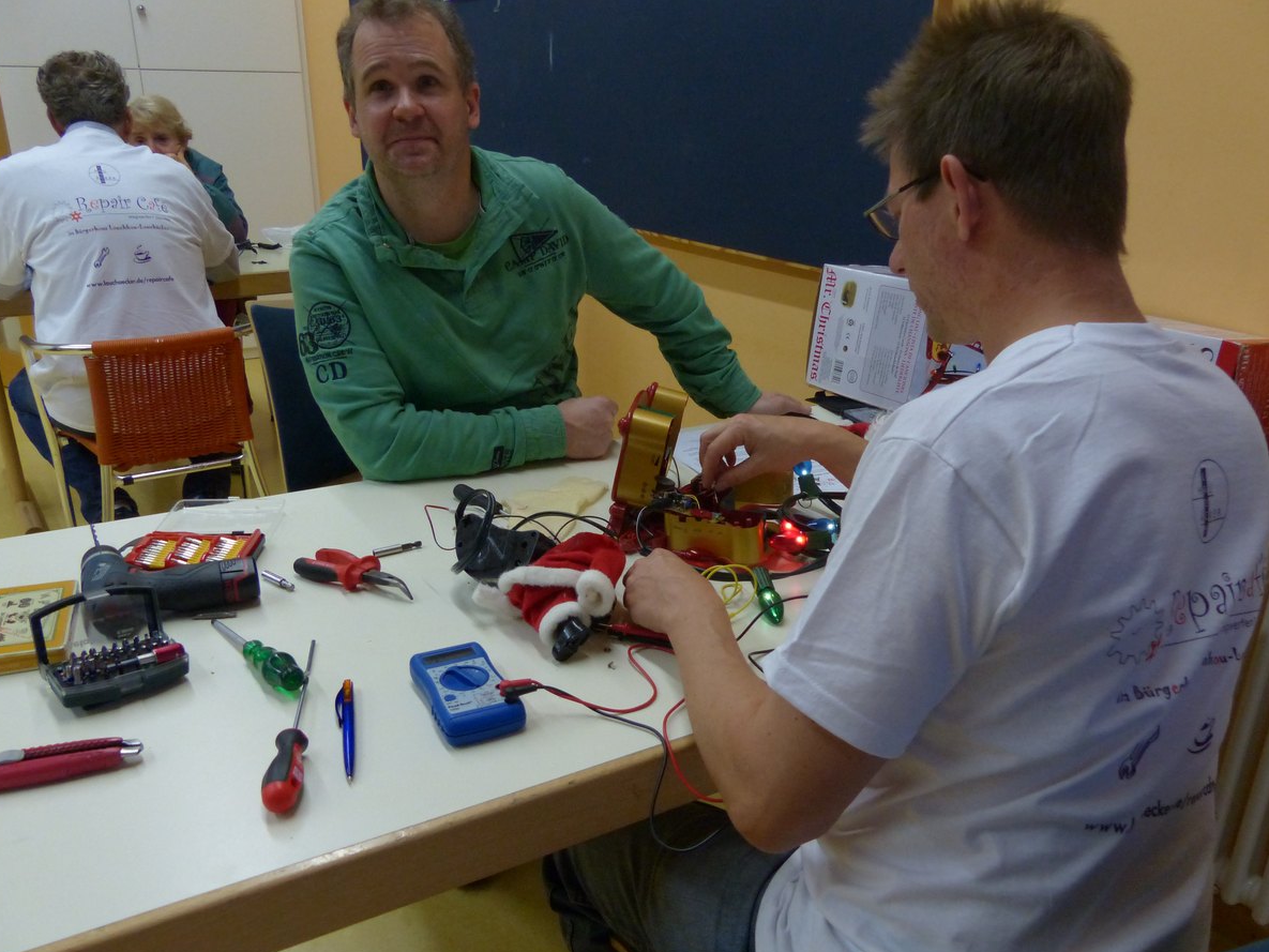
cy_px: 513
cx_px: 654
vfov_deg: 51.3
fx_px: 990
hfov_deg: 65.3
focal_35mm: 27
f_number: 2.8
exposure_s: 1/60
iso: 320
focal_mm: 4.5
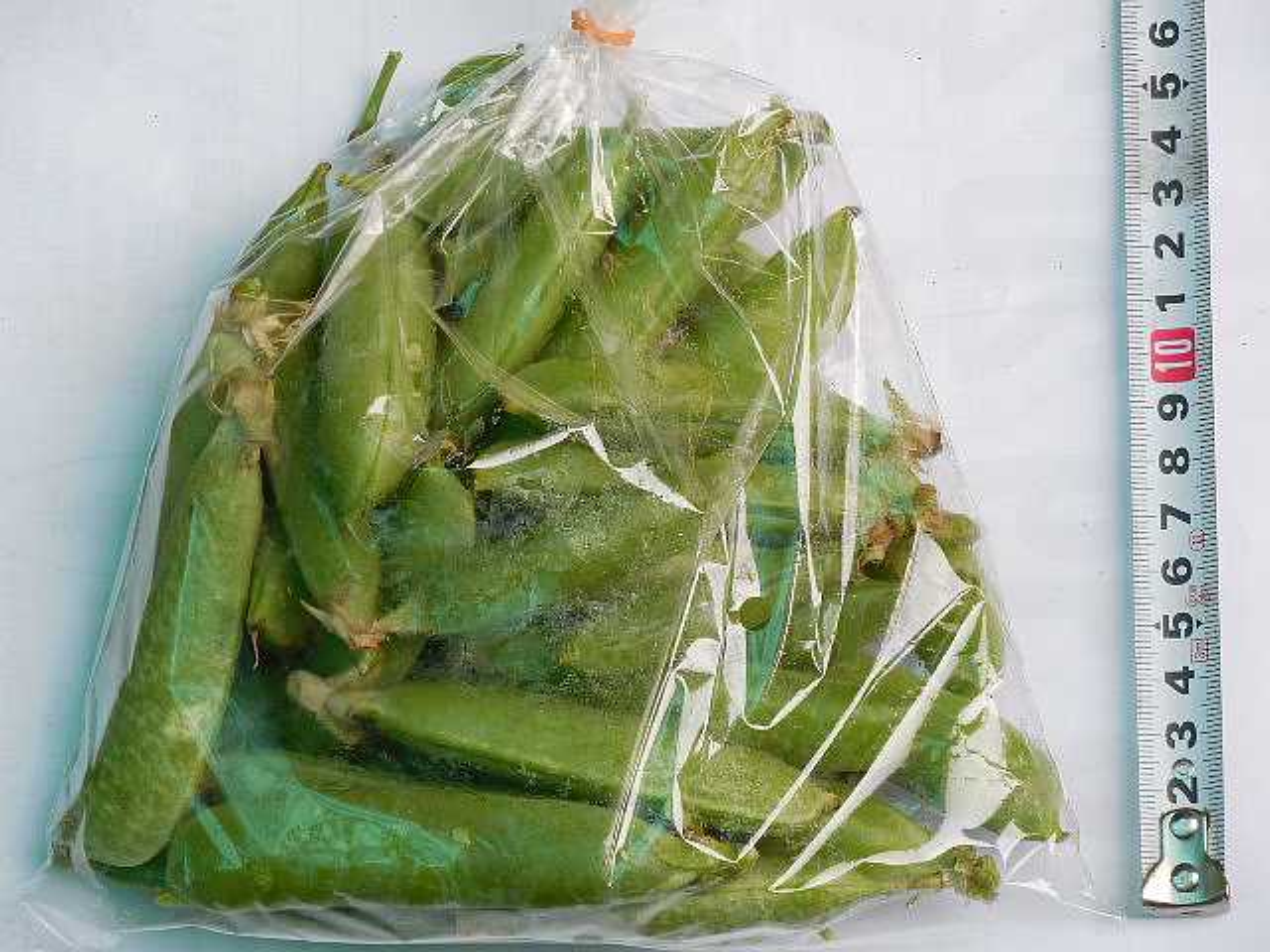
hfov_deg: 11.6
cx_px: 635
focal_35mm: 170
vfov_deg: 8.7
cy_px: 476
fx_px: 6237
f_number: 5
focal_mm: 30.6
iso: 125
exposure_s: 1/60
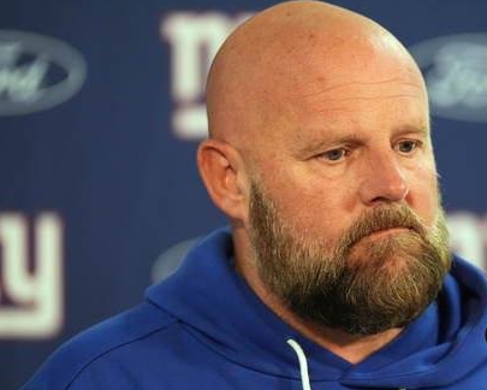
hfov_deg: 2.7
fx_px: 10262
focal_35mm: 712
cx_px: 303
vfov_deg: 2.2
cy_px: 202
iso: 6400
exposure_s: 1/400
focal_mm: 600
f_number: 4
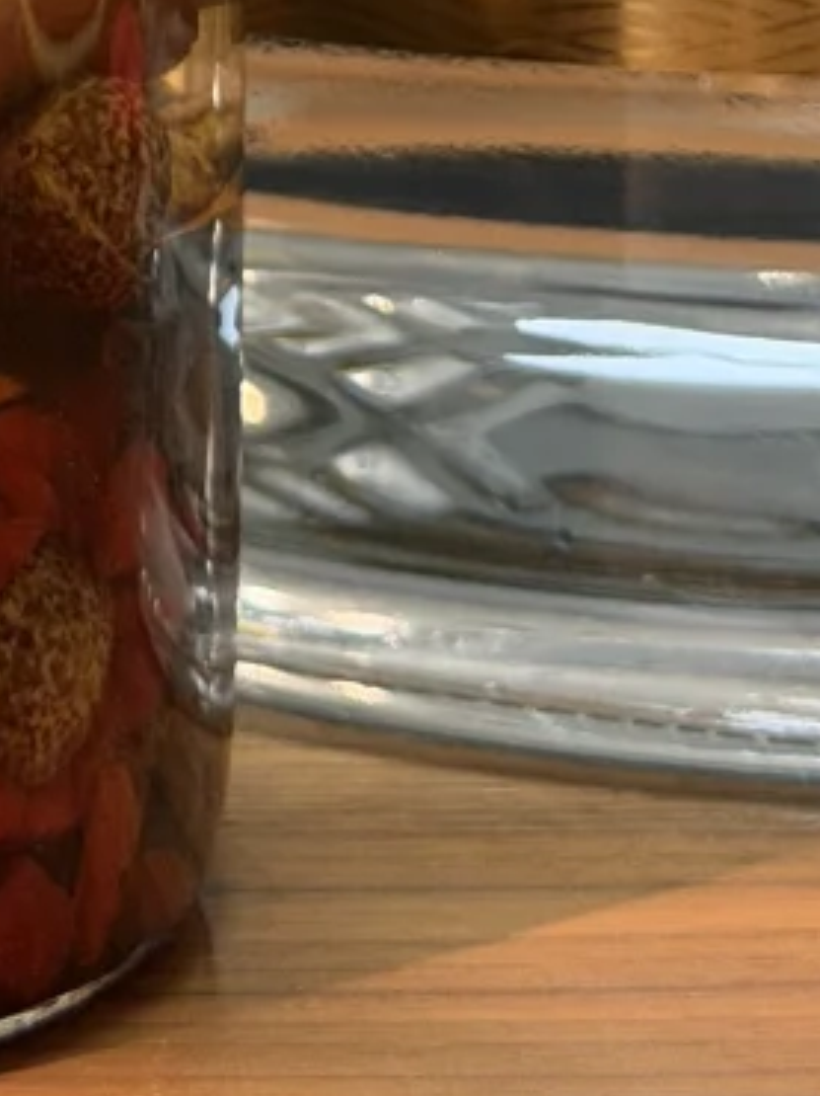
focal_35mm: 187
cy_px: -788
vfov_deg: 10.1
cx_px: -231
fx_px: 5913
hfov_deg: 7.8
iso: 250
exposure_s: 1/60
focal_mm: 6.76
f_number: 1.78
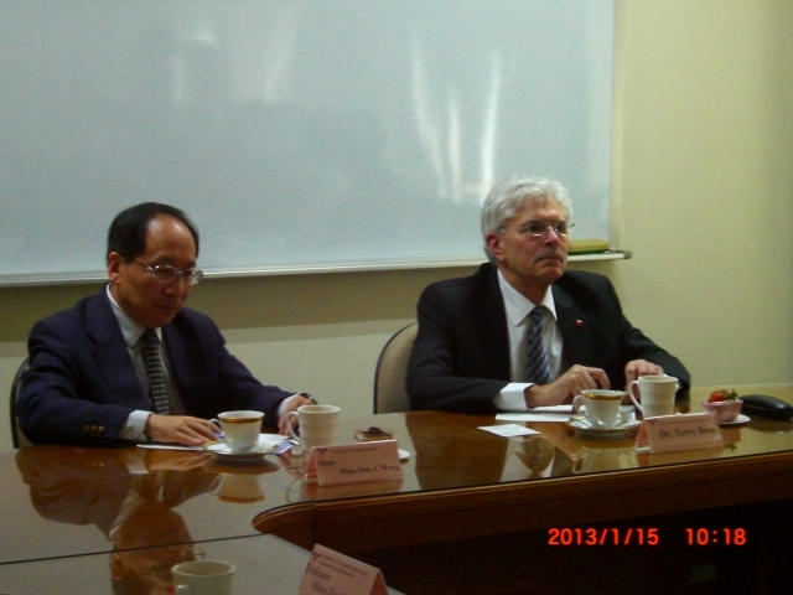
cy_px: 298
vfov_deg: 15.9
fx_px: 2130
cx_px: 396
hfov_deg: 21.1
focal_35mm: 93
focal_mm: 19.4
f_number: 4.8
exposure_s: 1/100
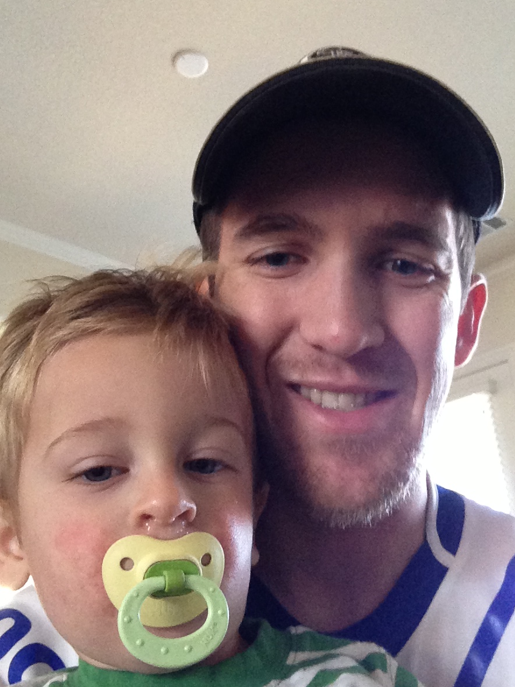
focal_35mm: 38
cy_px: 323
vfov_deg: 49.0
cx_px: 270
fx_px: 754
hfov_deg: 37.7
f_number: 2.4
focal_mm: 2.18
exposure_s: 1/24
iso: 250
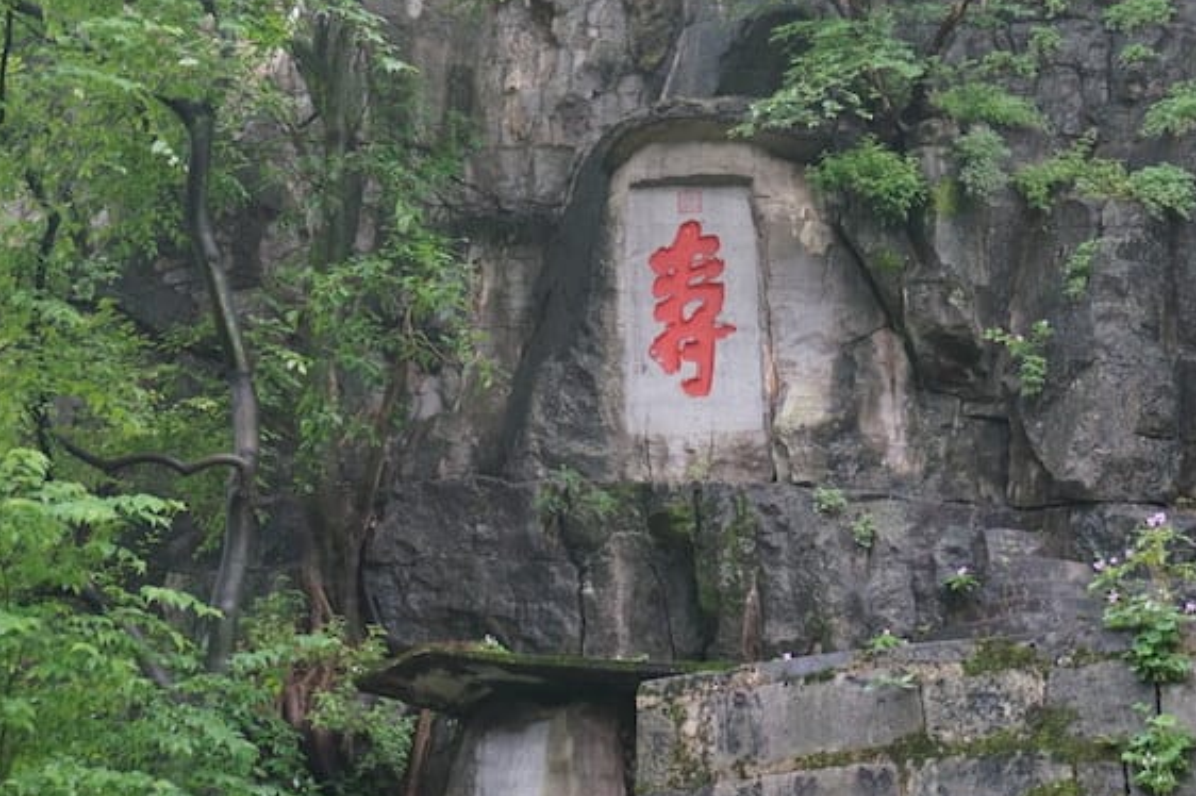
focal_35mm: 75
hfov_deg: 27.1
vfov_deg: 18.2
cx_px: 668
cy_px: 332
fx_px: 2481
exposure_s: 1/60
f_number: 5.6
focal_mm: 35
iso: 1000
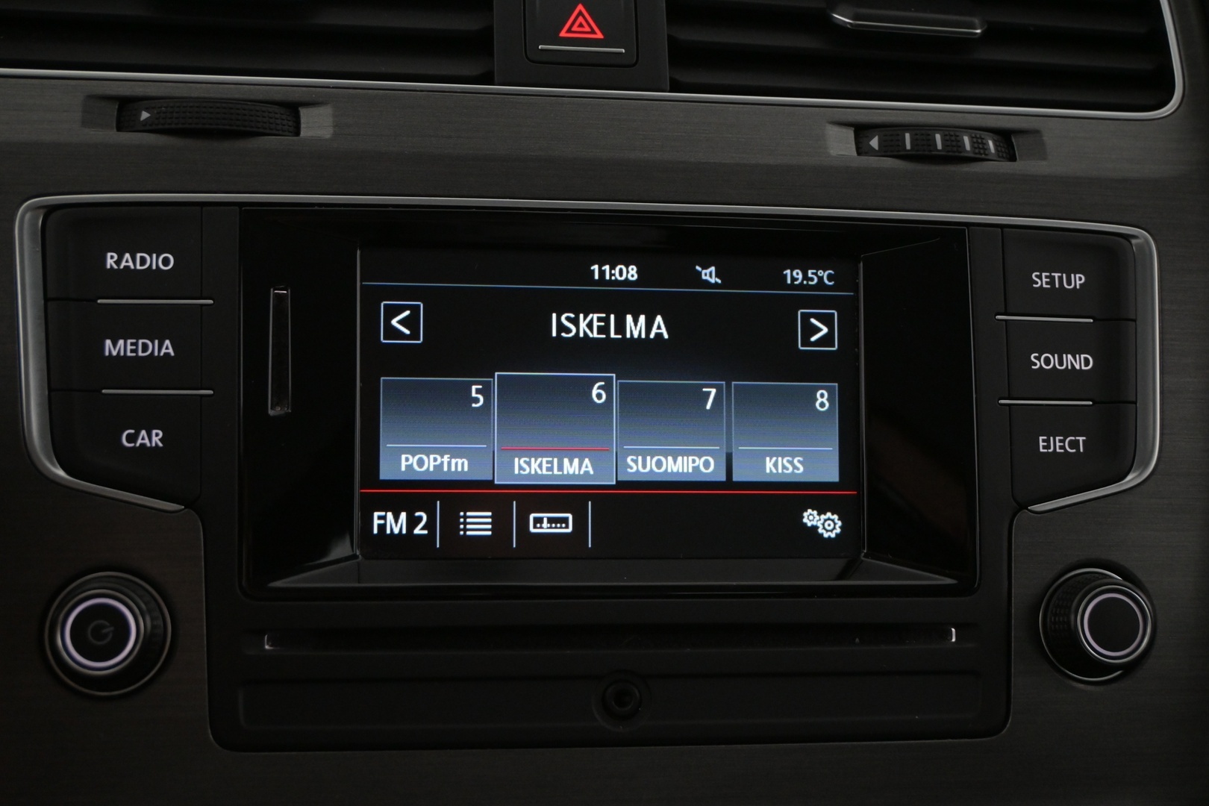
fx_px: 1536
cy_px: 403
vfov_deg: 29.4
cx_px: 604
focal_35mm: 46
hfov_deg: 43.0
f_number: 4.8
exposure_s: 1/80
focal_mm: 30.5
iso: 2500
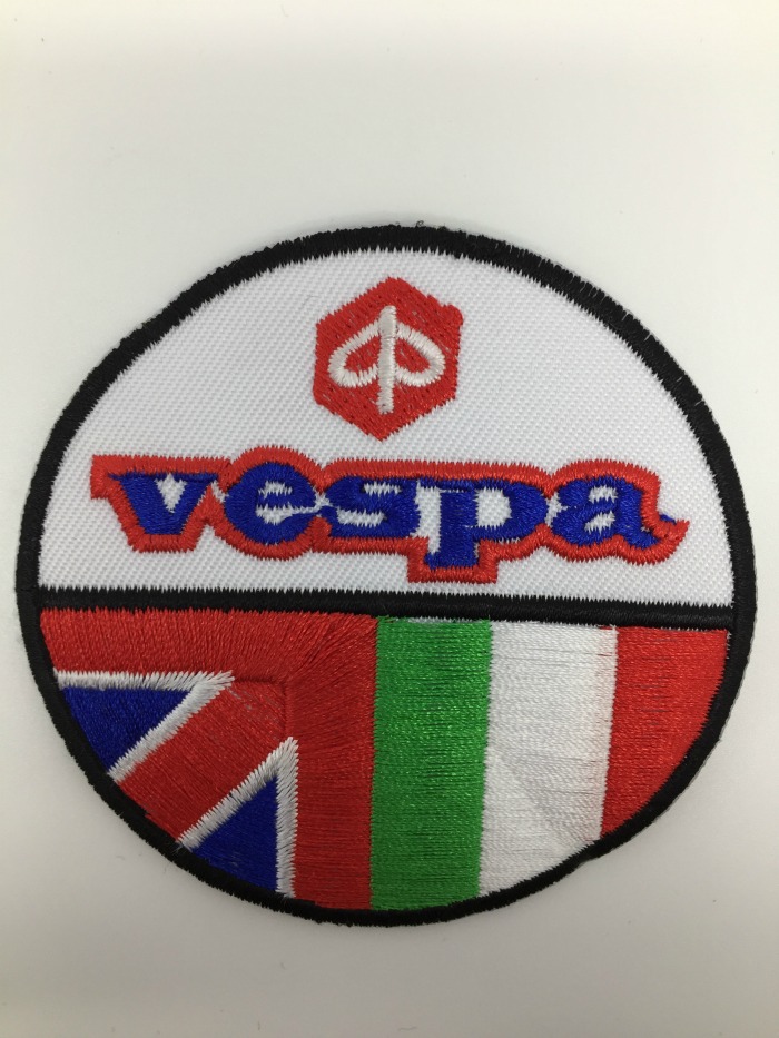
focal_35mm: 29
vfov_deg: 61.7
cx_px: 390
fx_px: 870
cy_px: 519
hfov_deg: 48.2
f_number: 2.2
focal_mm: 4.15
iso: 50
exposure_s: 1/100
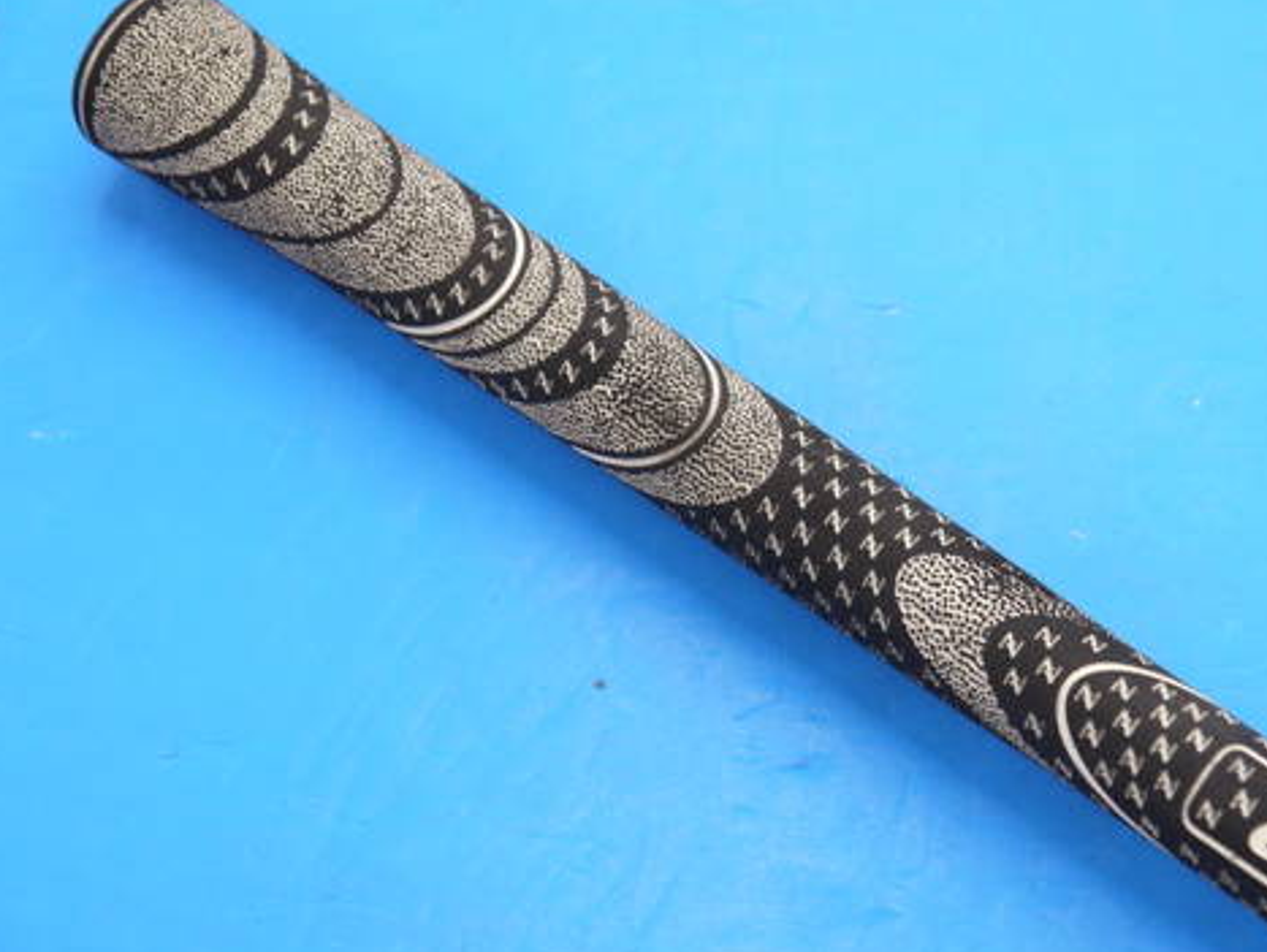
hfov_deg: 17.1
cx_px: 852
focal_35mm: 115
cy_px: 513
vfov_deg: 12.9
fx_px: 4212
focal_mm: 42
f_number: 5.6
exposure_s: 1/80
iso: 640
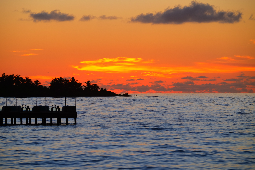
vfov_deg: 6.5
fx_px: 1487
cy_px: 85
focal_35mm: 210
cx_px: 128
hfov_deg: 9.8
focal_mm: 140
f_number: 5.6
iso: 200
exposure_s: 1/125
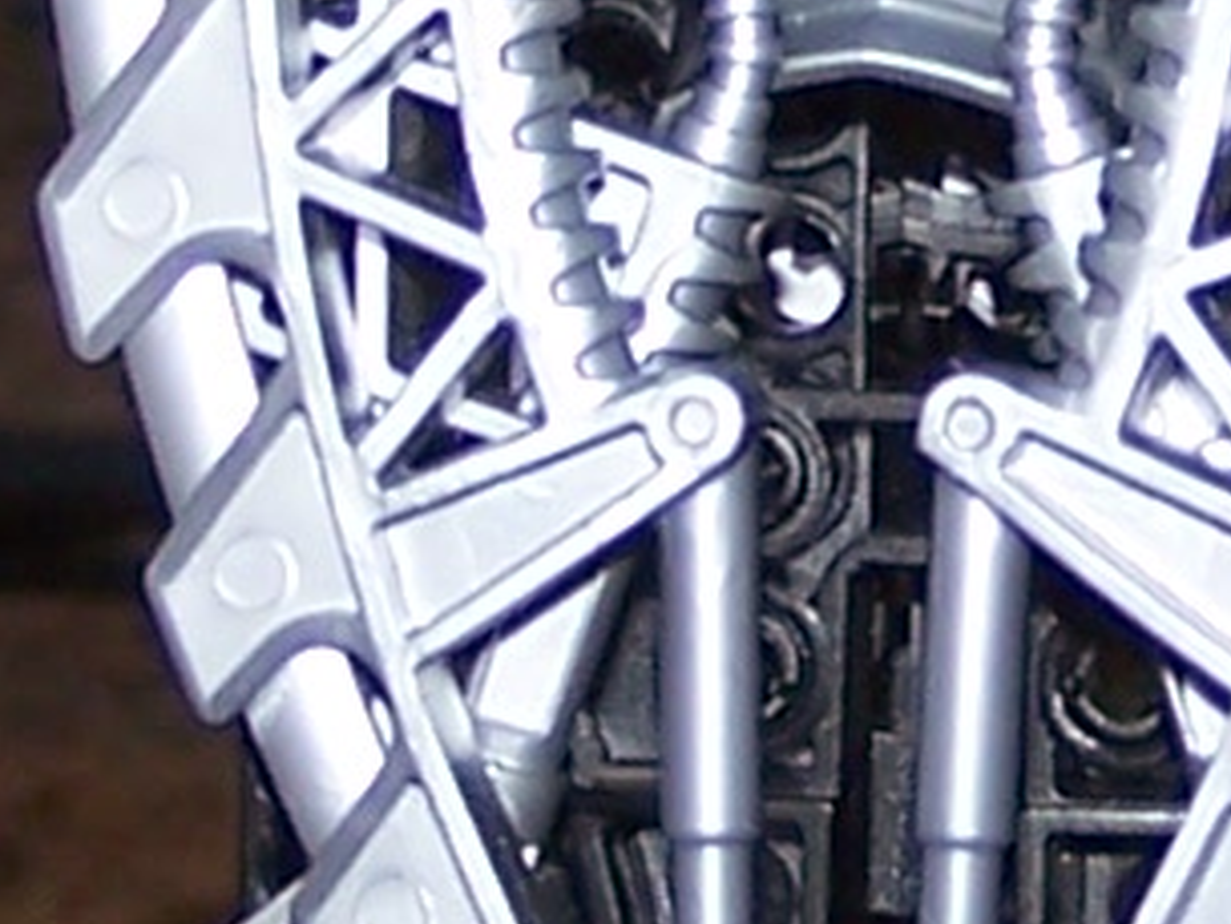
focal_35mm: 287
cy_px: 48
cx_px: 1348
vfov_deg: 5.2
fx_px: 10210
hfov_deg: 6.9
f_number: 2.8
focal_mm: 6.3
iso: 80
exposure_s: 1/60
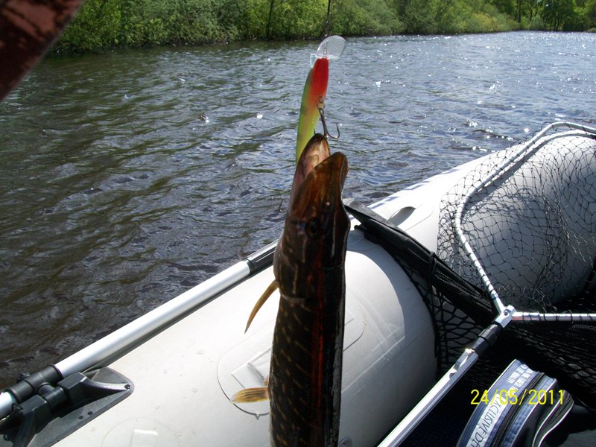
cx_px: 298
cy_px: 224
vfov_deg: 39.7
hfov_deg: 51.4
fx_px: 620
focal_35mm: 36
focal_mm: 6
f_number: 4.8
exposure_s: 1/500
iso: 64
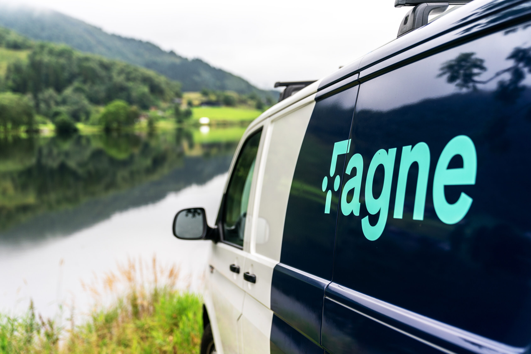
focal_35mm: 45
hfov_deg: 43.6
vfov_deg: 29.9
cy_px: 177
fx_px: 664
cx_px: 266
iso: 200
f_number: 2.8
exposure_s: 1/500
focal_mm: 45
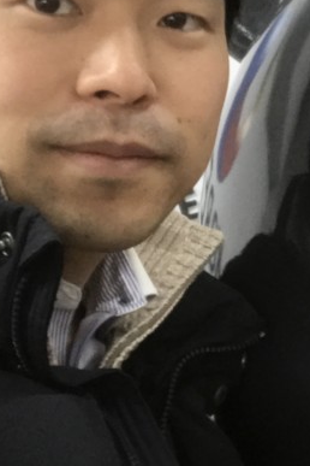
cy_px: 129
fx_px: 1137
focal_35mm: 88
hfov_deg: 14.8
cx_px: 412
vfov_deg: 22.9
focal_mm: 2.87
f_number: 2.2
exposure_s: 1/40
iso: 100
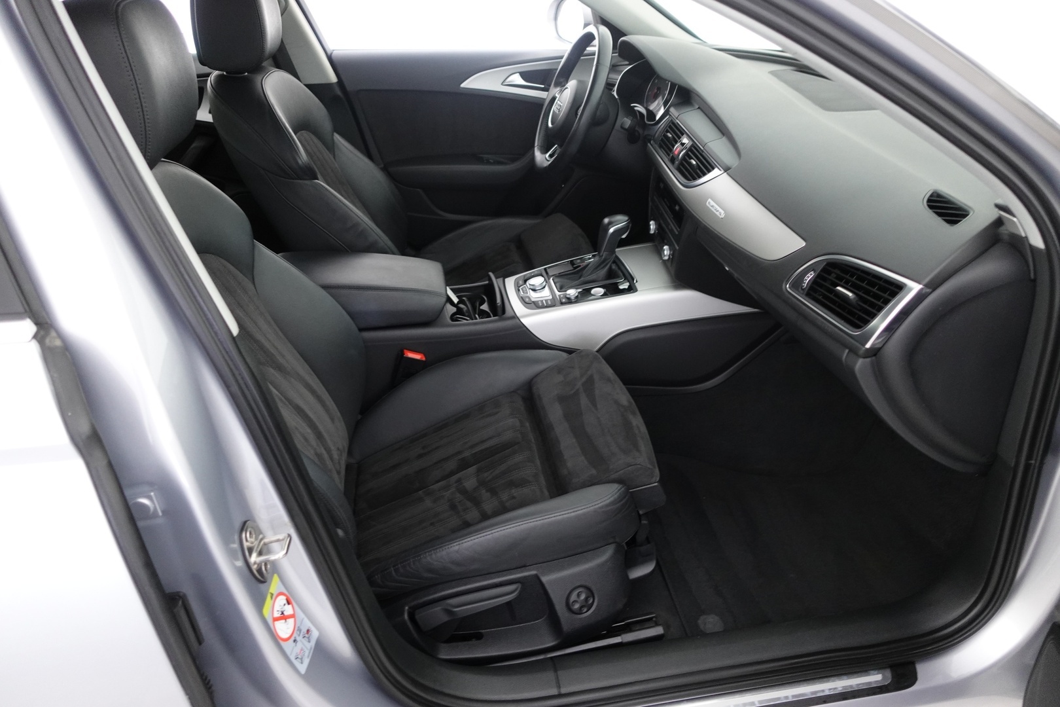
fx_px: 707
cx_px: 530
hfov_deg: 73.7
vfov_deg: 53.1
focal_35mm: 24
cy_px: 354
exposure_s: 1/25
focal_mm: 9.4
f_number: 1.8
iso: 800
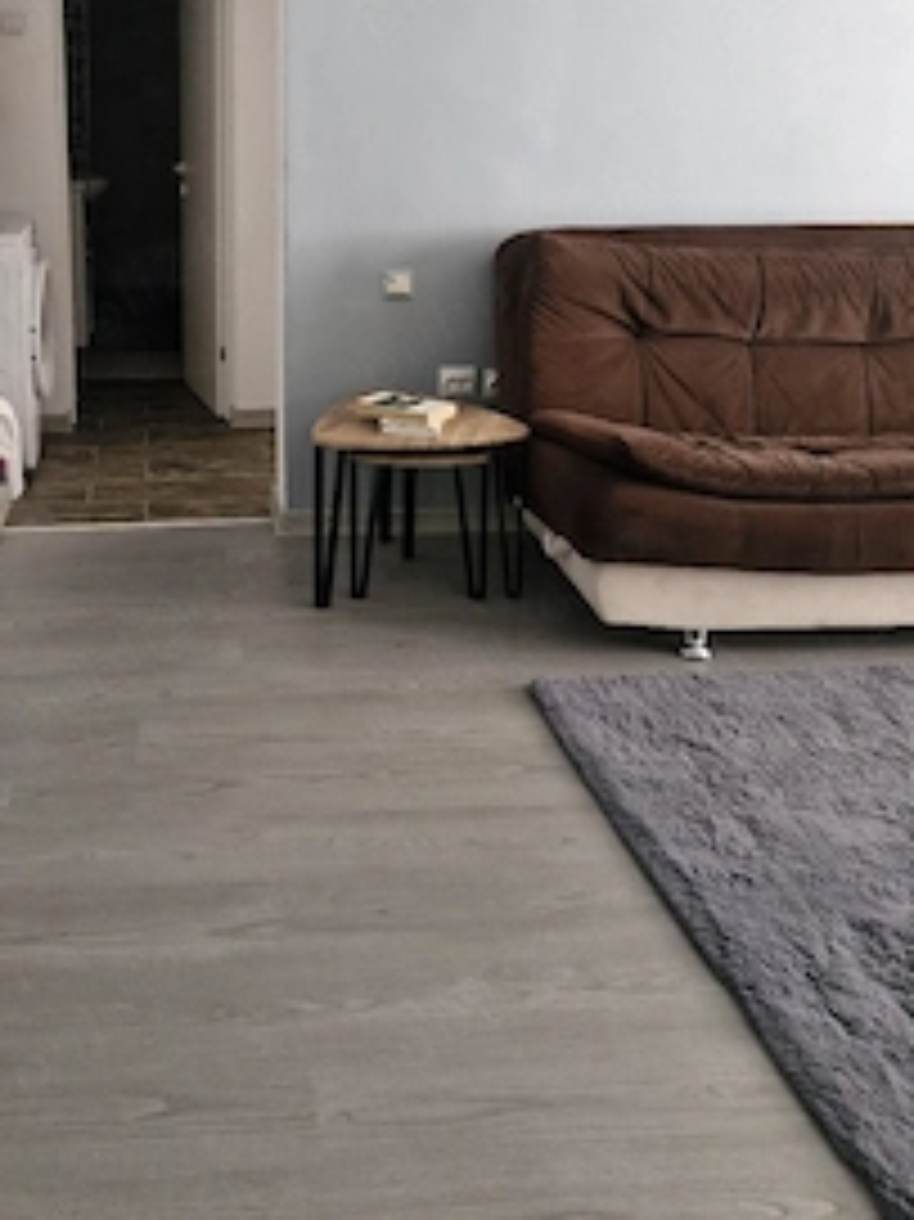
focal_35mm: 34
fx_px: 1198
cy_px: 338
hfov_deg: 40.7
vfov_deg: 52.1
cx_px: 243
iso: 640
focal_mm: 5.54
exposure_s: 1/33
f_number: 1.8
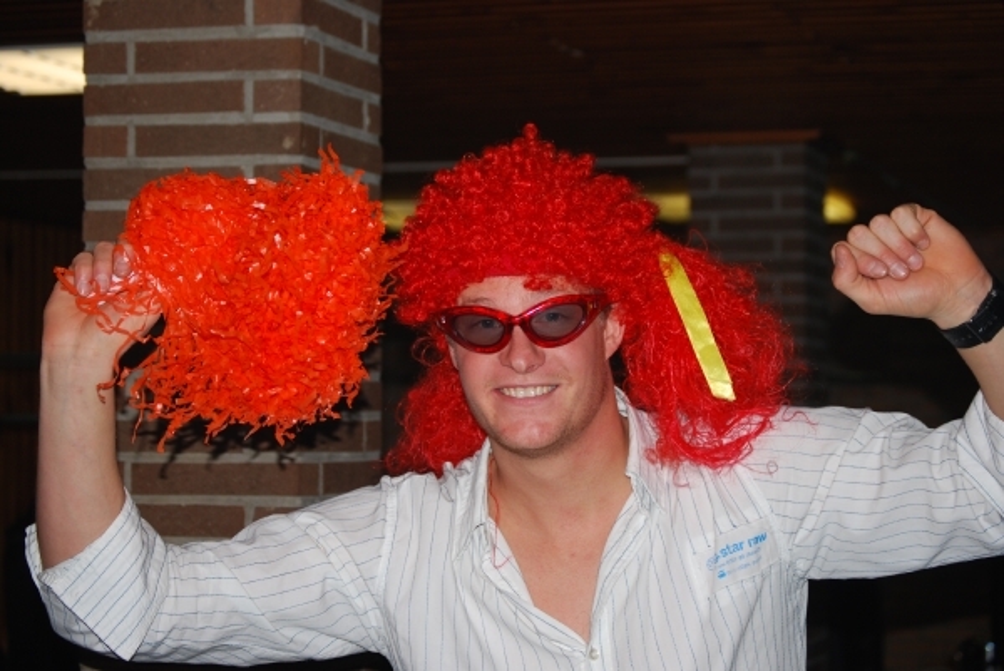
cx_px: 502
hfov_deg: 24.6
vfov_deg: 16.6
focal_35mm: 82
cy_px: 336
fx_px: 2302
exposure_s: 1/60
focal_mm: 55
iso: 200
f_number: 4
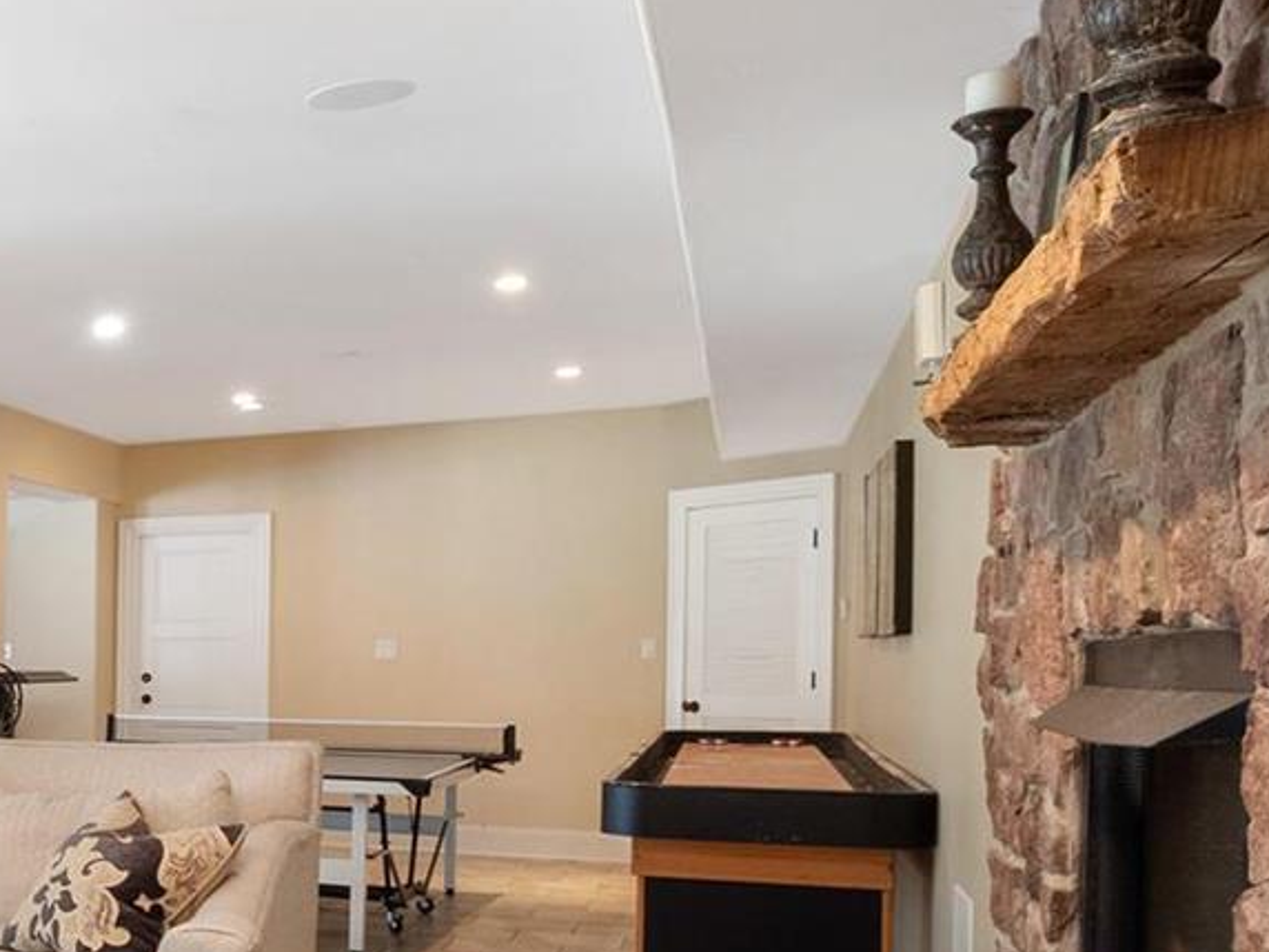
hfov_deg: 31.7
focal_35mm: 43
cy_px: 710
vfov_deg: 33.0
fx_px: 1576
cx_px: -444
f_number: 7.1
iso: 400
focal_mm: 8
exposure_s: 1/1.25
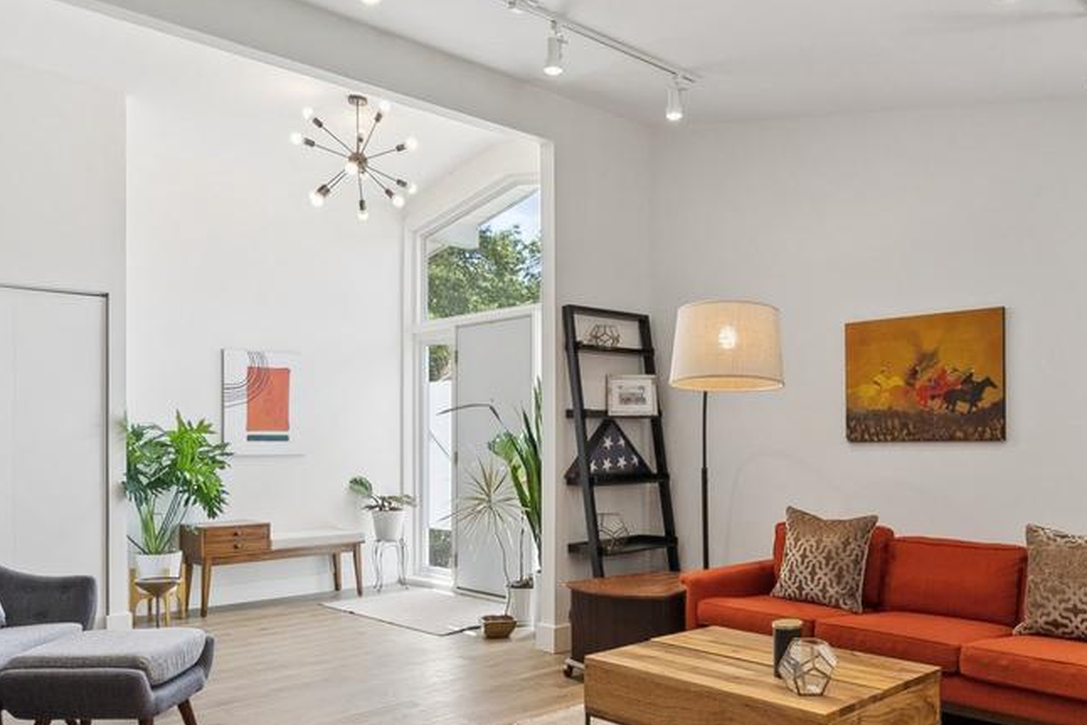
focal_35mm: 29
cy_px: 442
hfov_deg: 62.9
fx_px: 876
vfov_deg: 44.7
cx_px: 665
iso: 640
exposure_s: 1/160
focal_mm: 13
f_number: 7.1
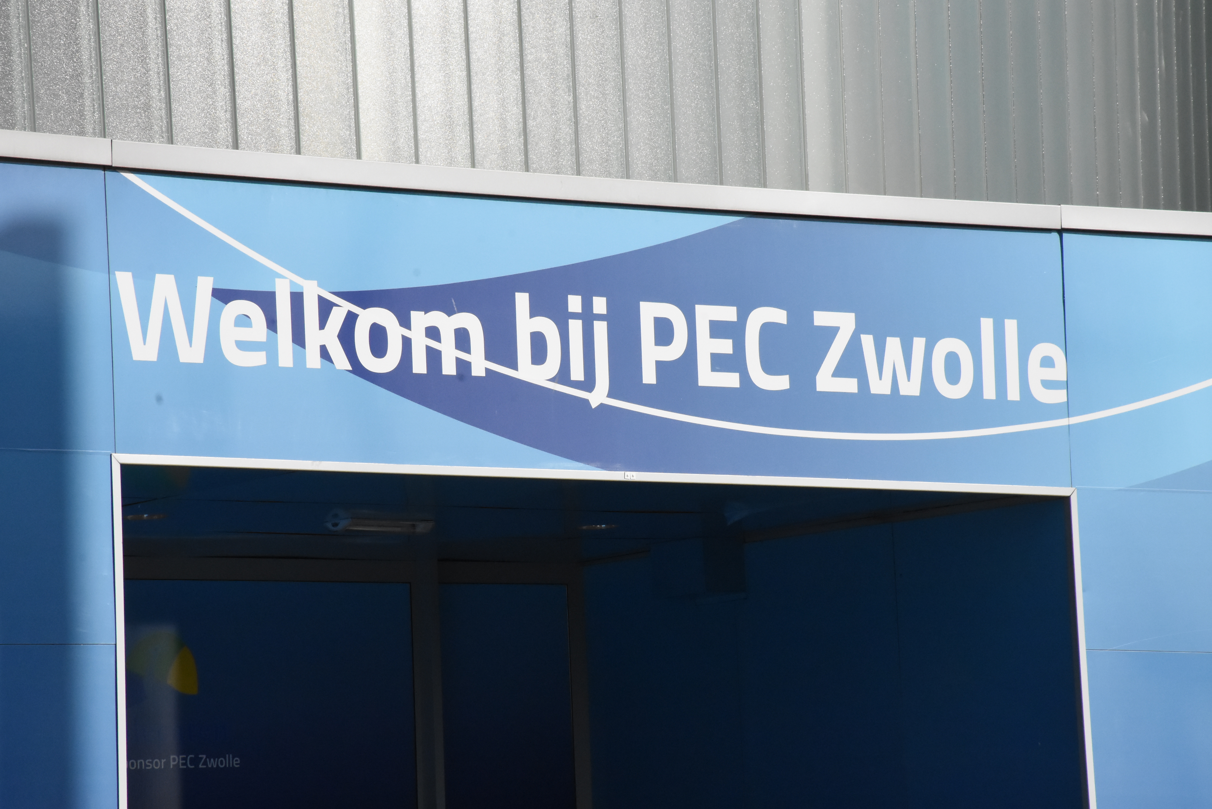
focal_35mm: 174
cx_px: 606
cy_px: 404
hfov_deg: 11.8
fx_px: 5859
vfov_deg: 7.9
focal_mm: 116
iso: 3200
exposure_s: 1/3200
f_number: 14
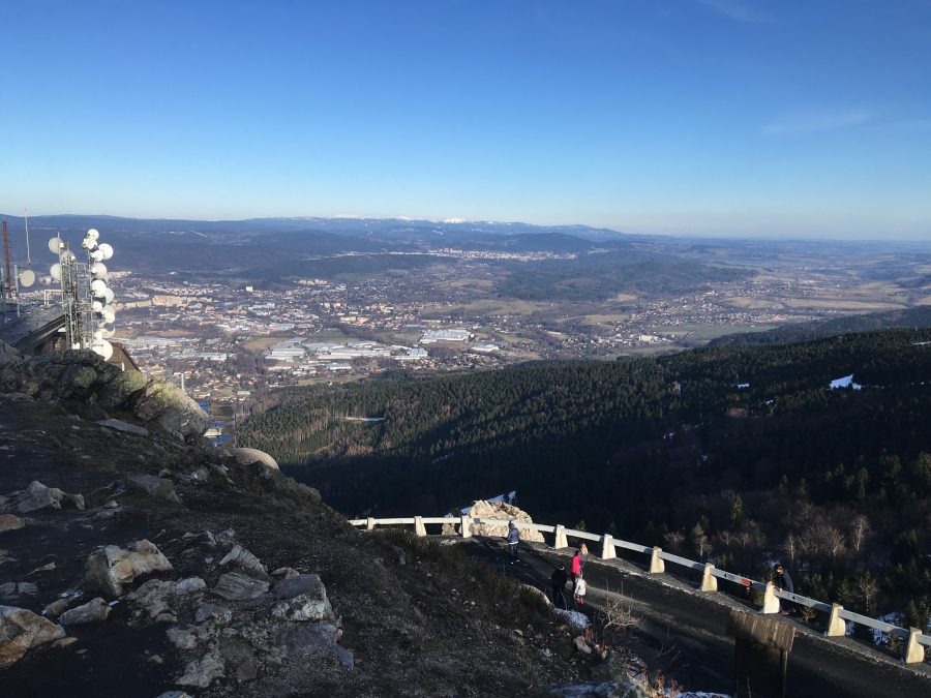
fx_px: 780
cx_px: 466
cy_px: 349
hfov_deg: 61.7
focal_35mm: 29
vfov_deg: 48.2
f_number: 2.2
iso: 25
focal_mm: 4.15
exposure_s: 1/927
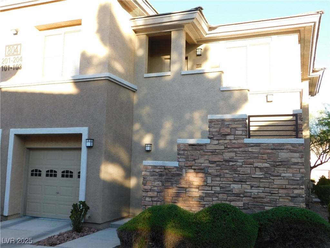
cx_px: 165
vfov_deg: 39.7
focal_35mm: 36
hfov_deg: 51.4
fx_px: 343
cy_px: 124
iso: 125
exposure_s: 1/200
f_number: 3.5
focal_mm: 6.3
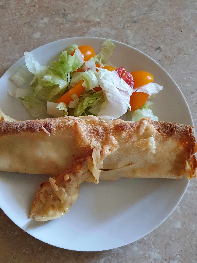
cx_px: 84
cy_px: 143
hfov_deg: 44.0
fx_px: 243
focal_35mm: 32
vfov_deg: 56.7
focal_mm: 4.32
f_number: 1.5
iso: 640
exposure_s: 1/50
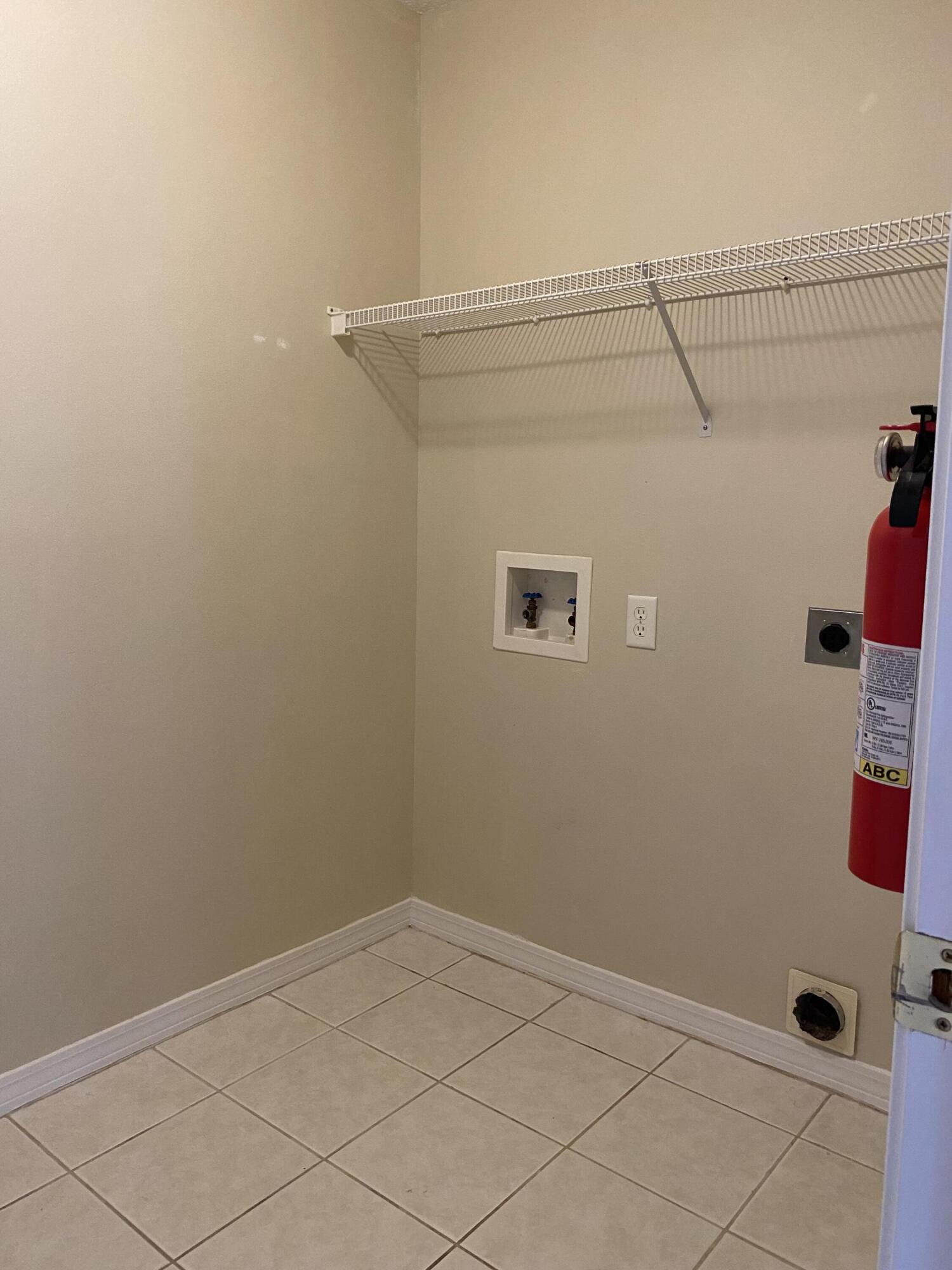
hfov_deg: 53.1
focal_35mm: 26
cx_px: 476
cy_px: 635
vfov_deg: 67.3
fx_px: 953
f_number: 1.8
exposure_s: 1/60
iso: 250
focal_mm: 4.25
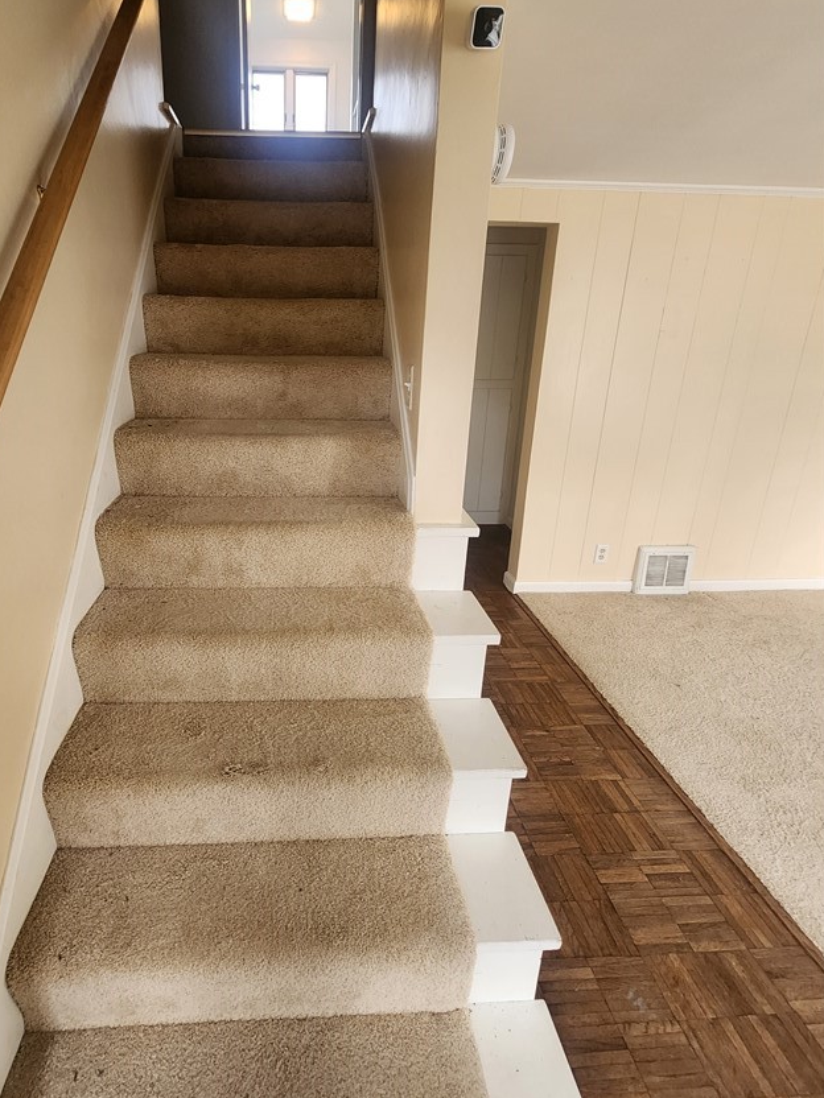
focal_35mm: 16
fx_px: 508
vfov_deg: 94.3
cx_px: 322
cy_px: 501
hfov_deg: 77.1
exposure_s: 1/60
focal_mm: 2.2
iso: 250
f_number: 2.2
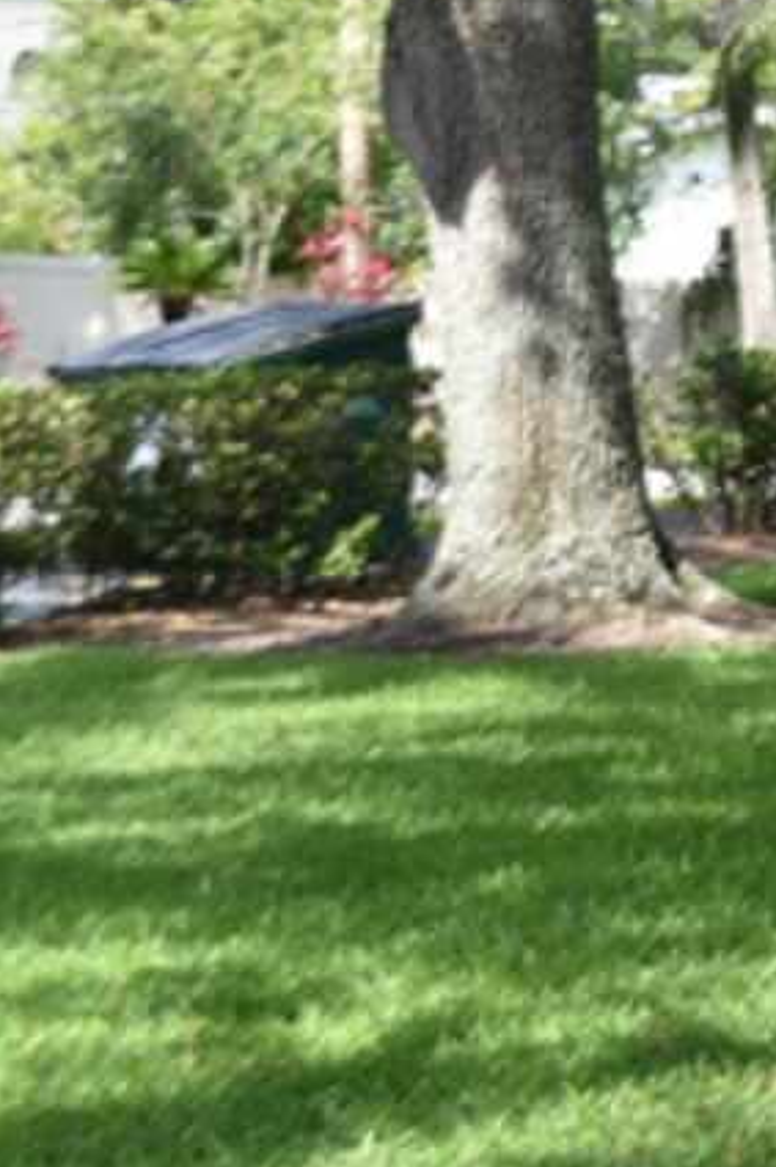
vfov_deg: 13.3
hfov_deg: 8.4
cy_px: 383
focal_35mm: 154
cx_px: 1580
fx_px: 4987
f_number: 8
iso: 250
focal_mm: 34
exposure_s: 1/250
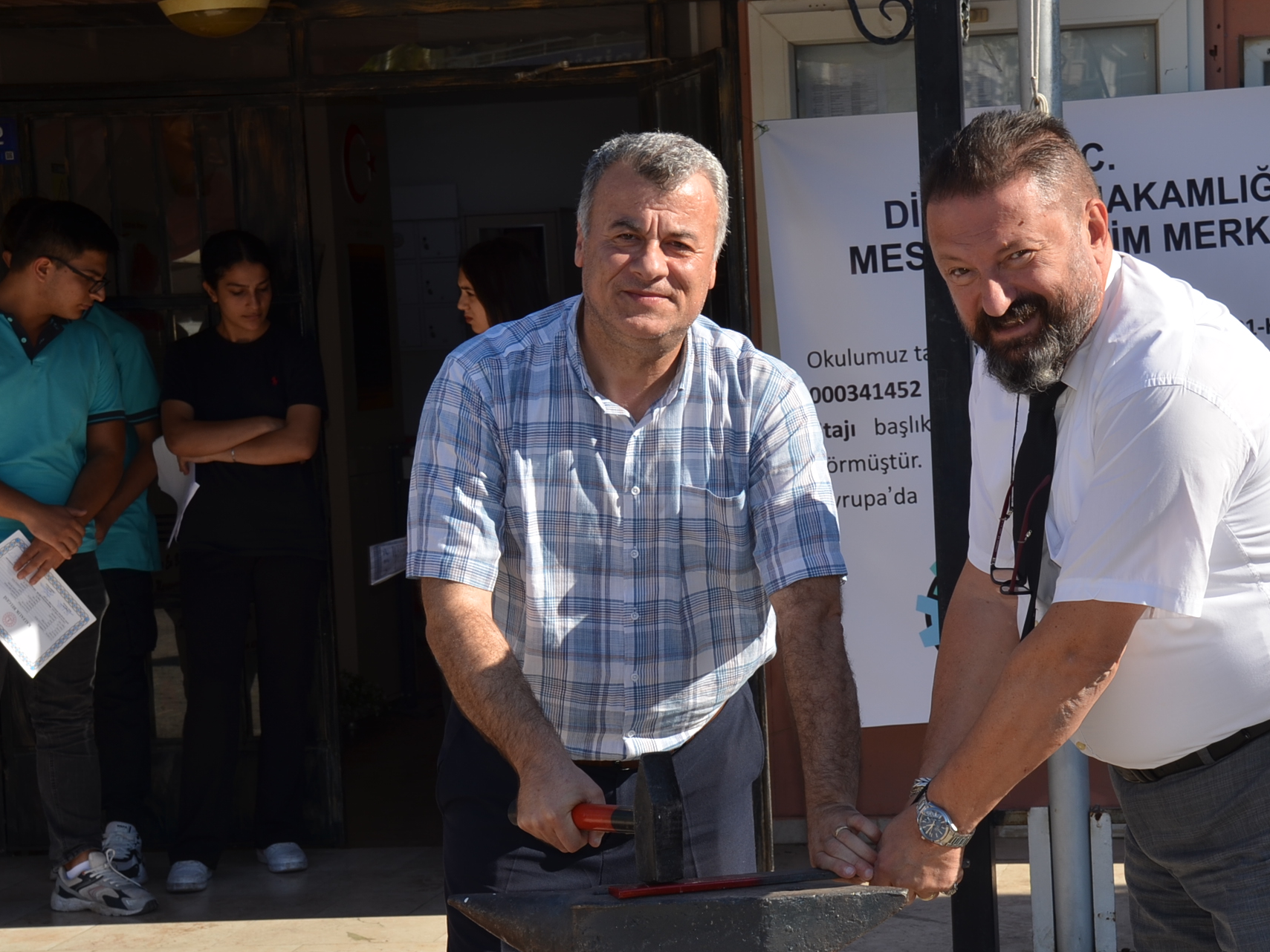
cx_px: 814
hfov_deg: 23.5
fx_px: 3045
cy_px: 584
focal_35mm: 83
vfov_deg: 17.8
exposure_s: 1/200
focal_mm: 40
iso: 100
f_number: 8
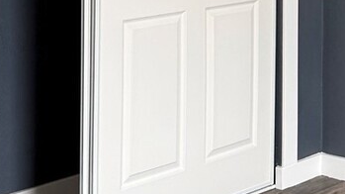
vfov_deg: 10.8
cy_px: -98
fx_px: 988
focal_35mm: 108
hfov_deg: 19.2
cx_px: 361
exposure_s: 1/60
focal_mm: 6.76
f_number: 1.78
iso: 160
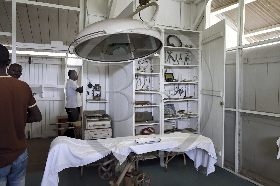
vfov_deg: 46.3
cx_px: 140
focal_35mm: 28
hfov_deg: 65.5
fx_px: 218
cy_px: 93
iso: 3200
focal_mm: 28
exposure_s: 1/50
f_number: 5.6
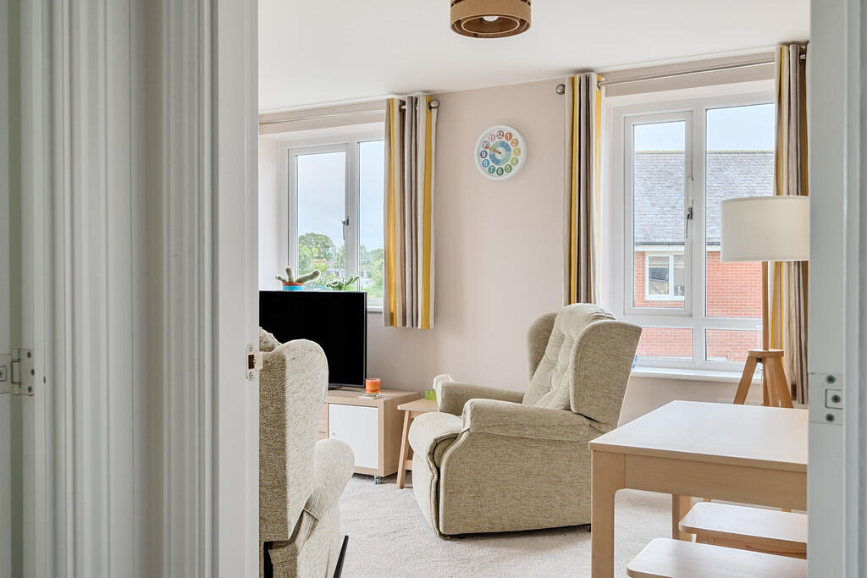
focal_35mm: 34
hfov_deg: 55.8
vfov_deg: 38.9
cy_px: 289
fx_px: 819
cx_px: 434
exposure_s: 1/13
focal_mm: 23
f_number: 8
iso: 100
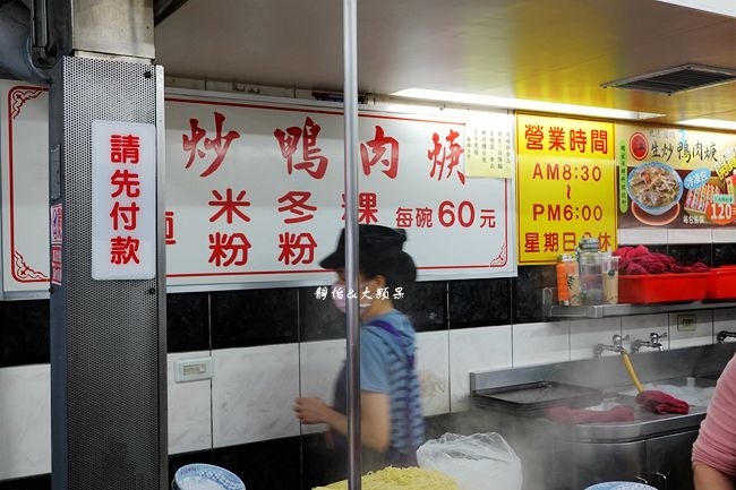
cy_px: 245
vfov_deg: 33.4
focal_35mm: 40
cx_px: 368
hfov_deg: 48.5
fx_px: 818
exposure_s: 1/40
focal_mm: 14.69
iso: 320
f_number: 3.5
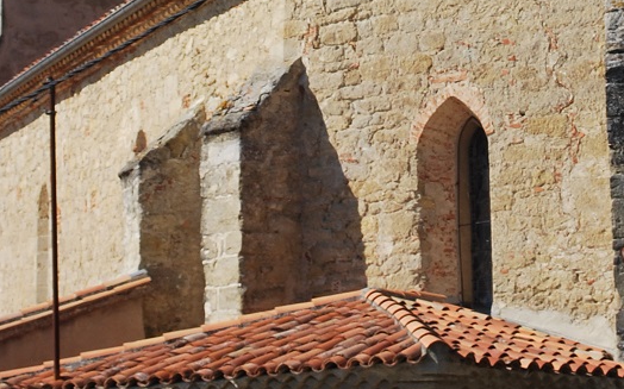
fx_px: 3077
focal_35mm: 181
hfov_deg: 11.6
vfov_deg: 7.2
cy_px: -101
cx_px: 464
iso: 100
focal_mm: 32
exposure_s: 1/250
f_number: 8
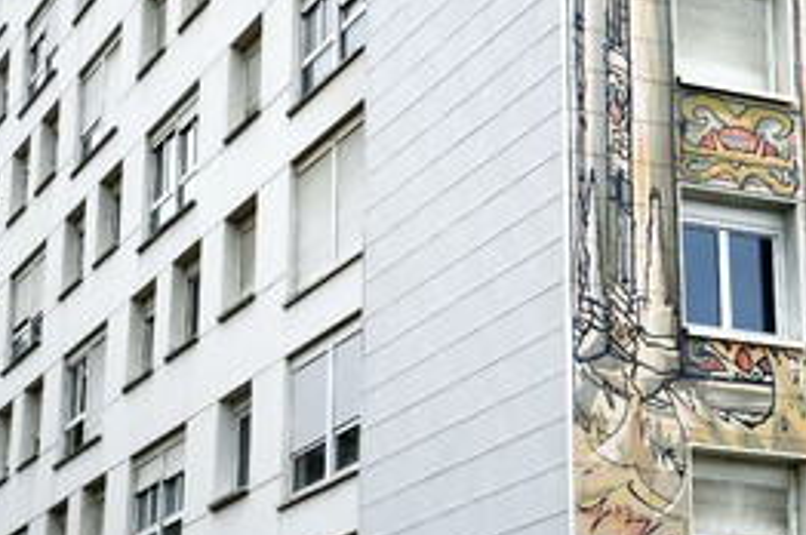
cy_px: 246
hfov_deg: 22.6
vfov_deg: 15.1
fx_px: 2012
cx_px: 531
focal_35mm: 90
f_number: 9
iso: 400
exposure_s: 1/400
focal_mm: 56
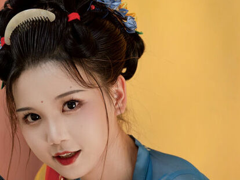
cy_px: 137
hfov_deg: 8.0
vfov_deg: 6.0
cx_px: 105
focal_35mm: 249
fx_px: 1725
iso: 200
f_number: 2.8
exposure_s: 1/1600
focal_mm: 102
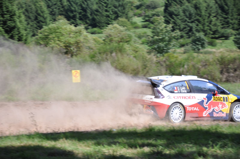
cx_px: 120
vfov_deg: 11.4
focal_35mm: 120
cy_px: 80
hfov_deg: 17.1
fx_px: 799
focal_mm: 80
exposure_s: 1/500
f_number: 5.6
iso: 200
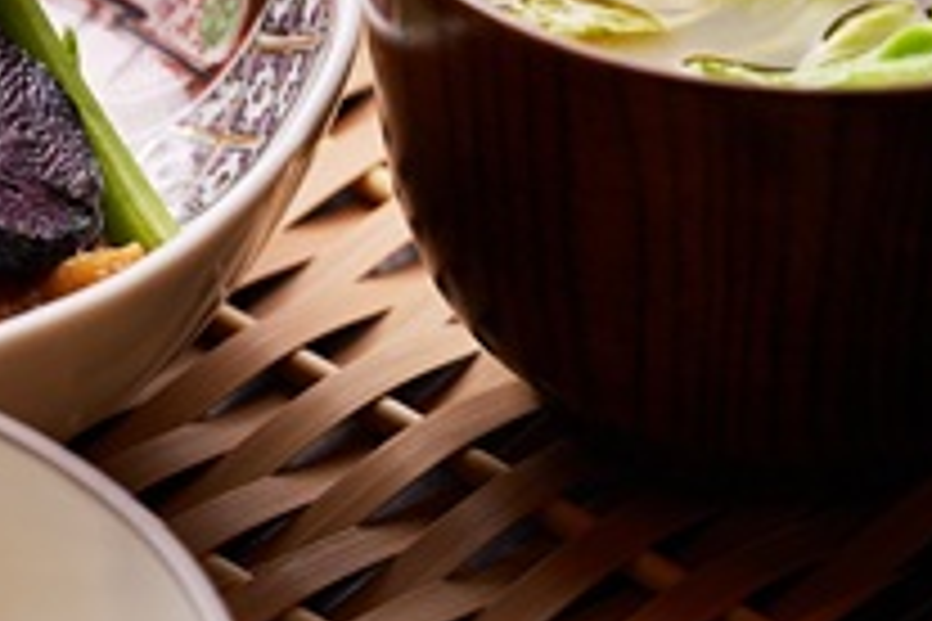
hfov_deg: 8.5
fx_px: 6135
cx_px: -383
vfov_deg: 5.8
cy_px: 268
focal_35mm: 237
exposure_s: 1/200
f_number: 4
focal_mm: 70
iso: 200
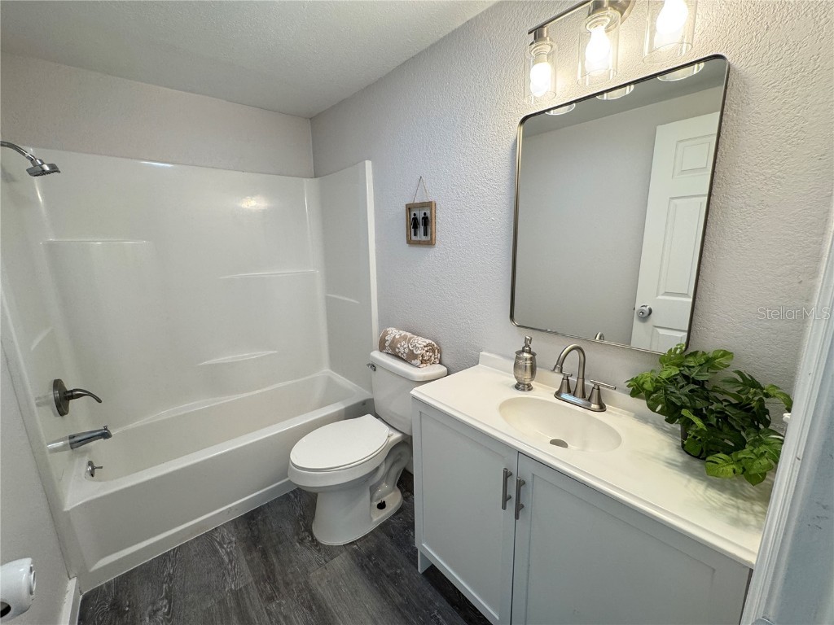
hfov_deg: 102.1
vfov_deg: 85.7
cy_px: 312
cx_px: 417
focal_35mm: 14
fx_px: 337
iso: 160
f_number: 2.2
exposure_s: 1/120
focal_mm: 2.22
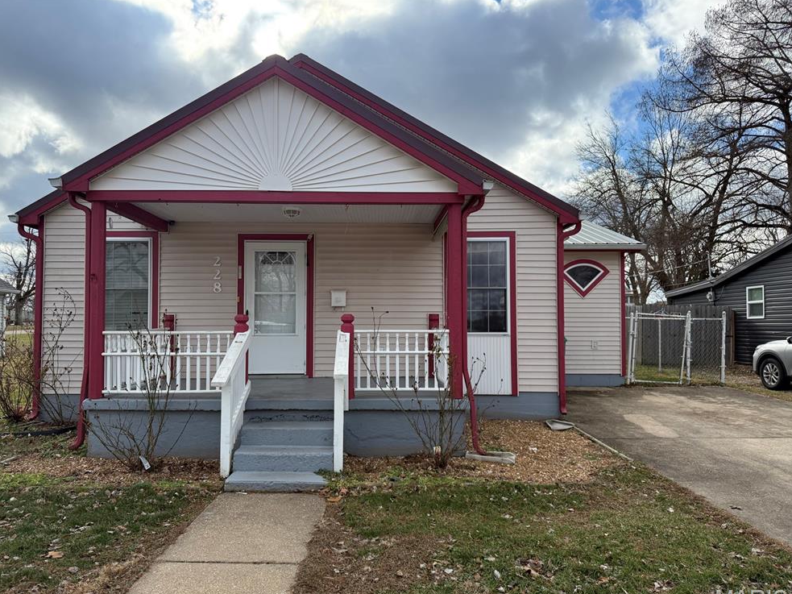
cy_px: 306
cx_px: 384
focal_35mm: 25
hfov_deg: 69.4
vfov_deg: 54.9
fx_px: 572
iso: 100
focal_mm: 6.76
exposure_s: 1/3584
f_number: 1.78
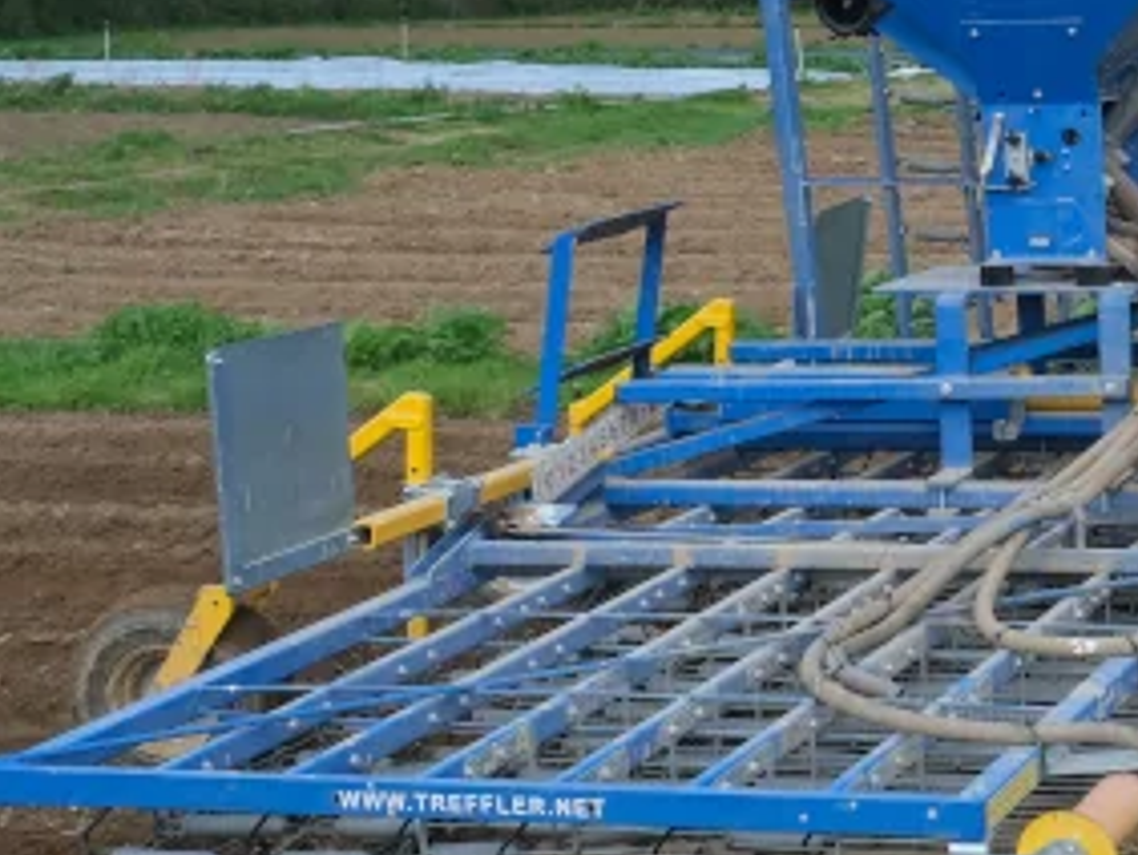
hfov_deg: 19.6
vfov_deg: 16.1
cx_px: 1493
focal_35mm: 92
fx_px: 3027
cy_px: 458
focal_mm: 18
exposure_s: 1/340
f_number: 7.1
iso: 320
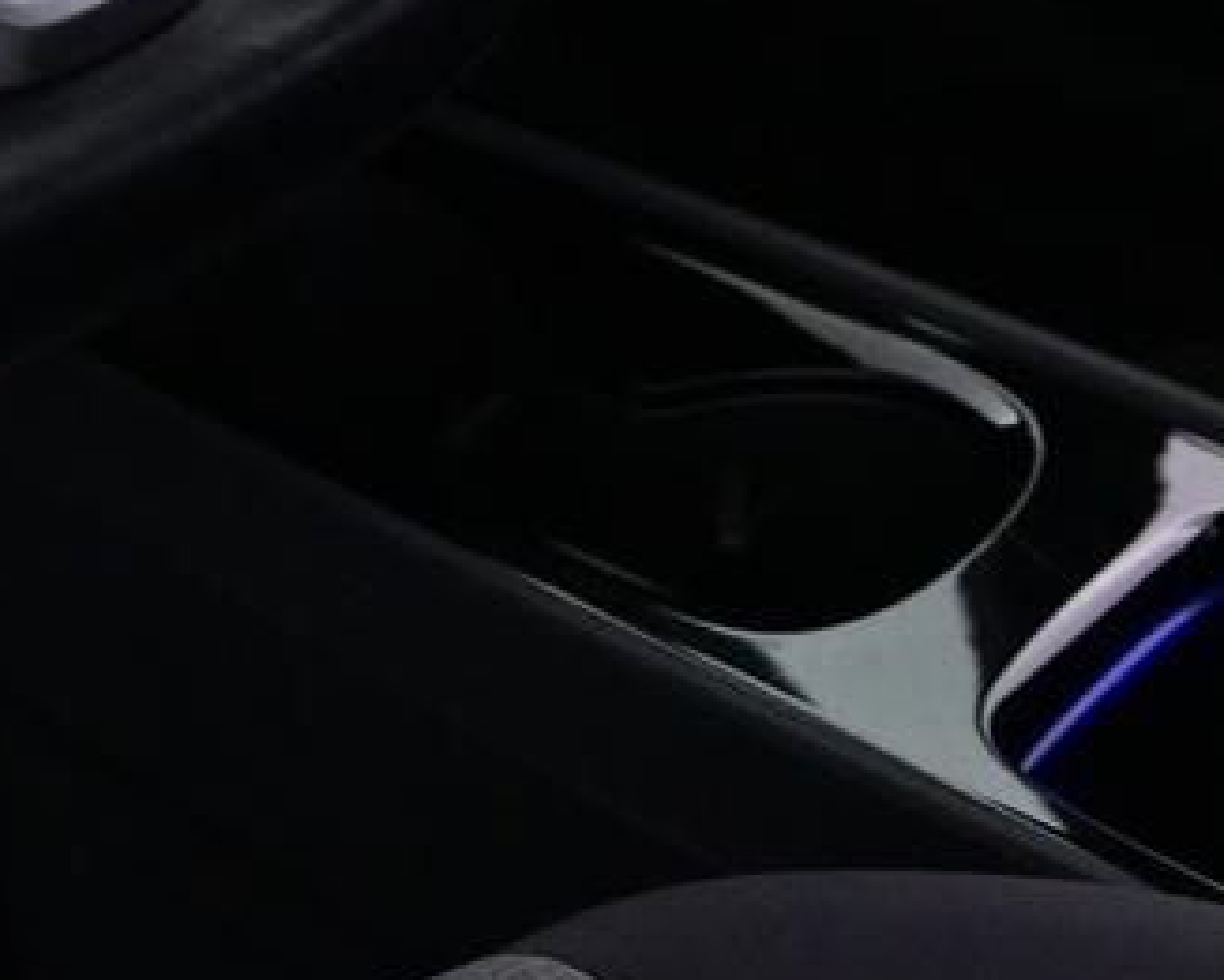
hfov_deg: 13.4
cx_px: 409
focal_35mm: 144
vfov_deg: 10.1
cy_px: -852
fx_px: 5200
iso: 1600
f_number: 3.8
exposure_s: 1/30
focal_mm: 20.5
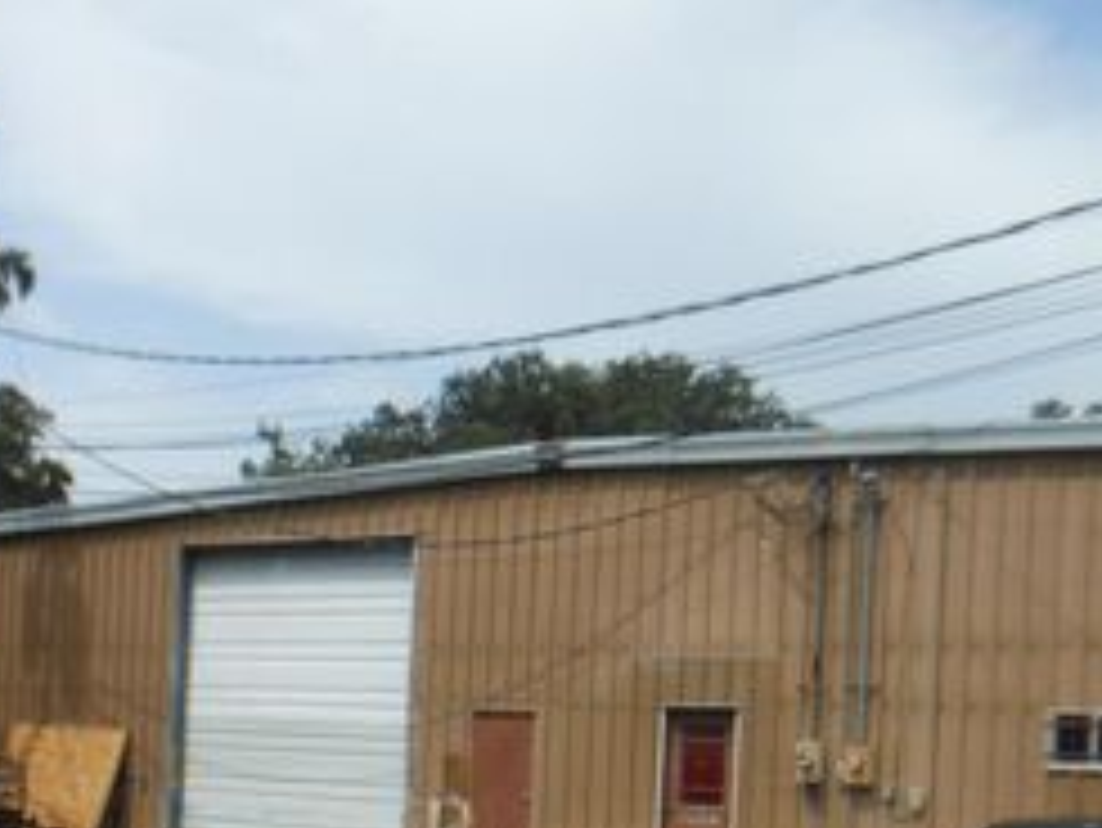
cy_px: 695
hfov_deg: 37.4
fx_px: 1624
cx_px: 625
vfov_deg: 27.8
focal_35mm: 51
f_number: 3.2
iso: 80
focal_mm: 4.5
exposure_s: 1/1250
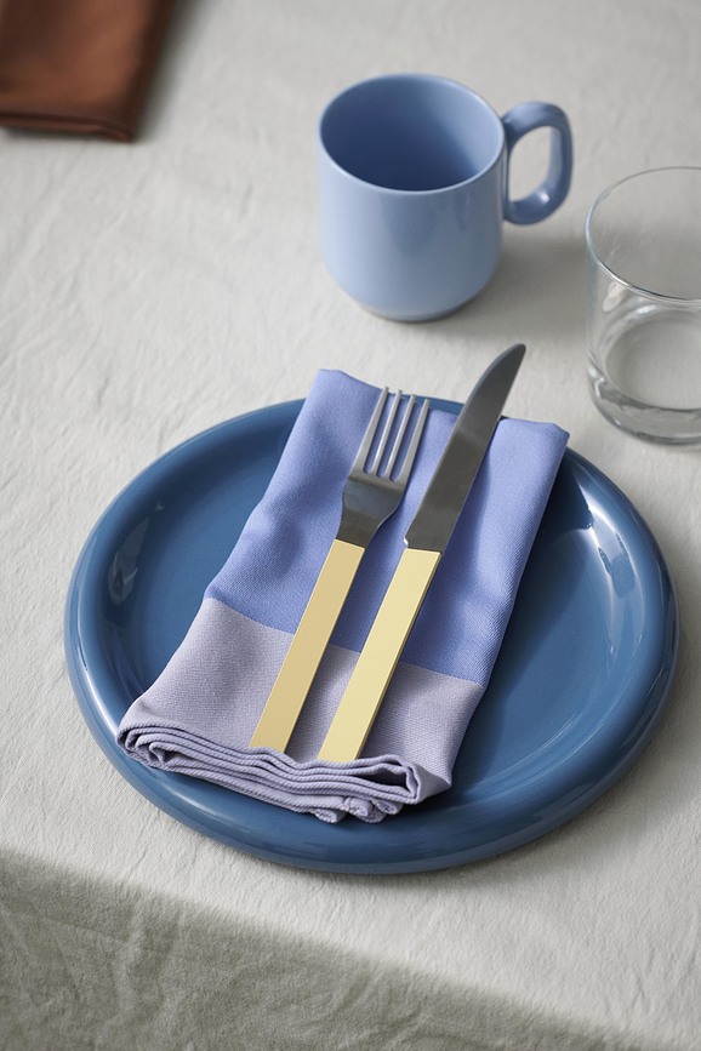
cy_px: 526
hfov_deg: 16.1
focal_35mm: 85
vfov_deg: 23.9
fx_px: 2483
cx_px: 350
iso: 640
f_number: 5.6
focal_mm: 85
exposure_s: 1/125
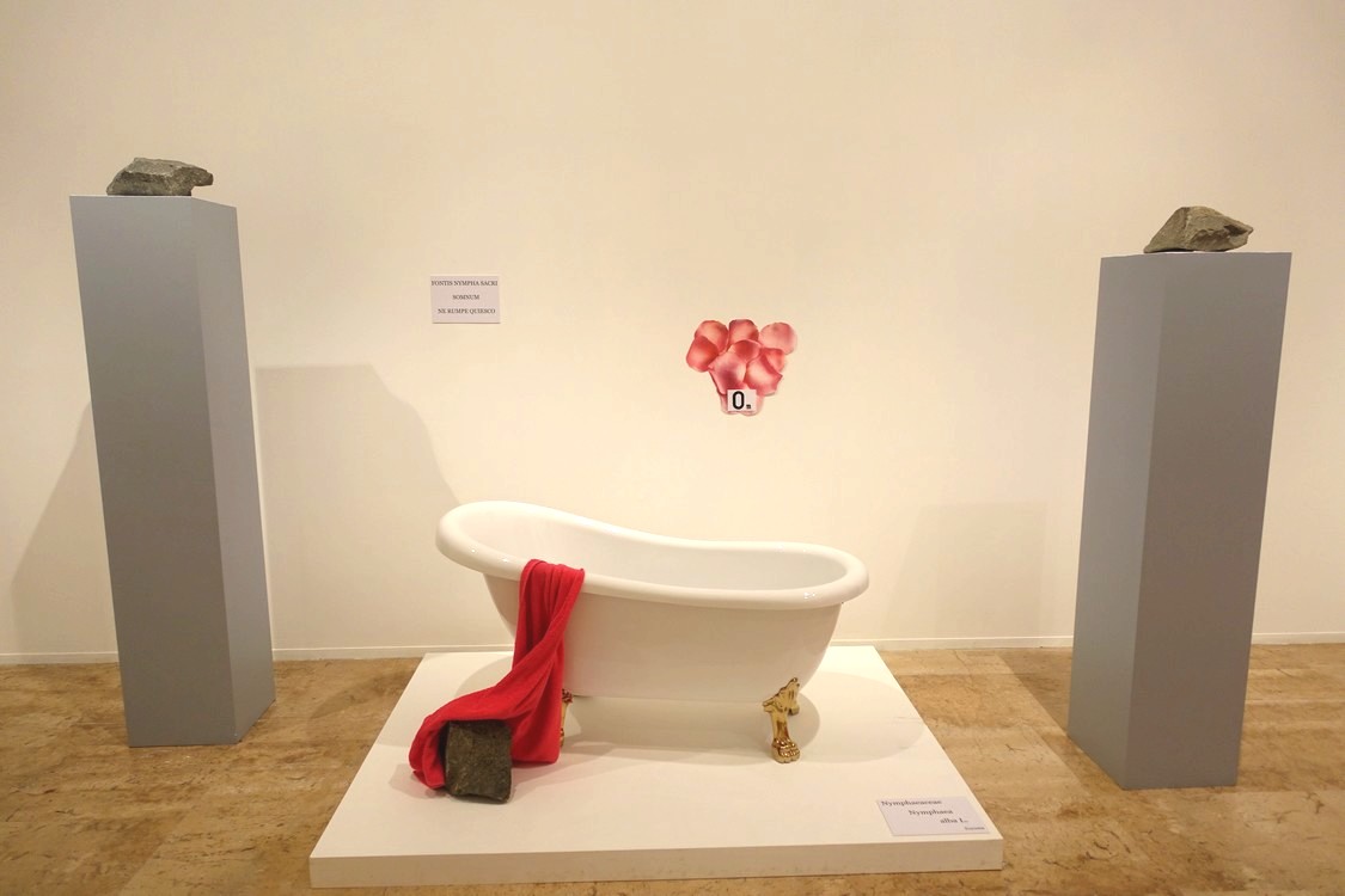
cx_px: 672
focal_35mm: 24
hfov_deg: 73.7
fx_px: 897
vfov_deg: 53.1
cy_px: 448
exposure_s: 1/30
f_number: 1.8
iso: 160
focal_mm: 8.8
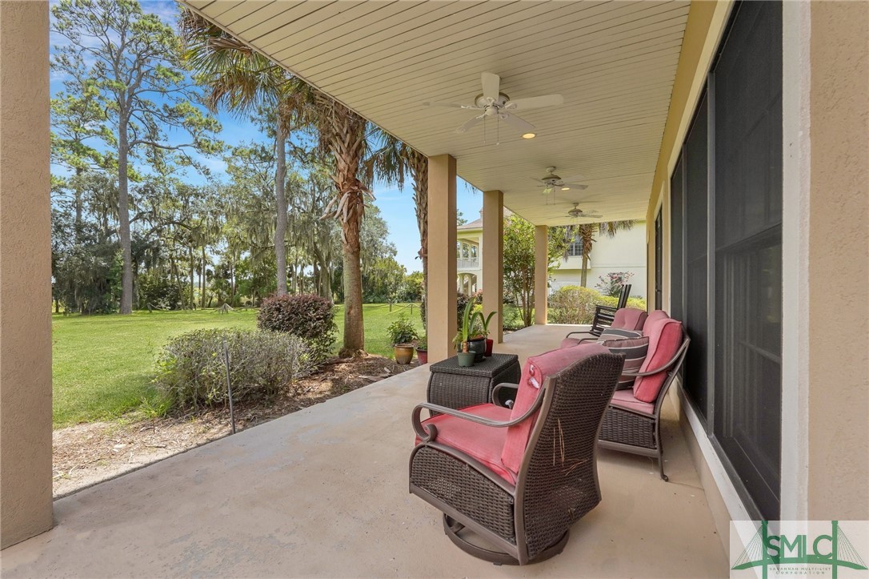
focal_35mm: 16
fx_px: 386
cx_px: 434
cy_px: 290
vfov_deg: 73.7
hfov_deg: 96.8
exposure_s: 1/400
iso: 320
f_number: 9
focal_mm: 16
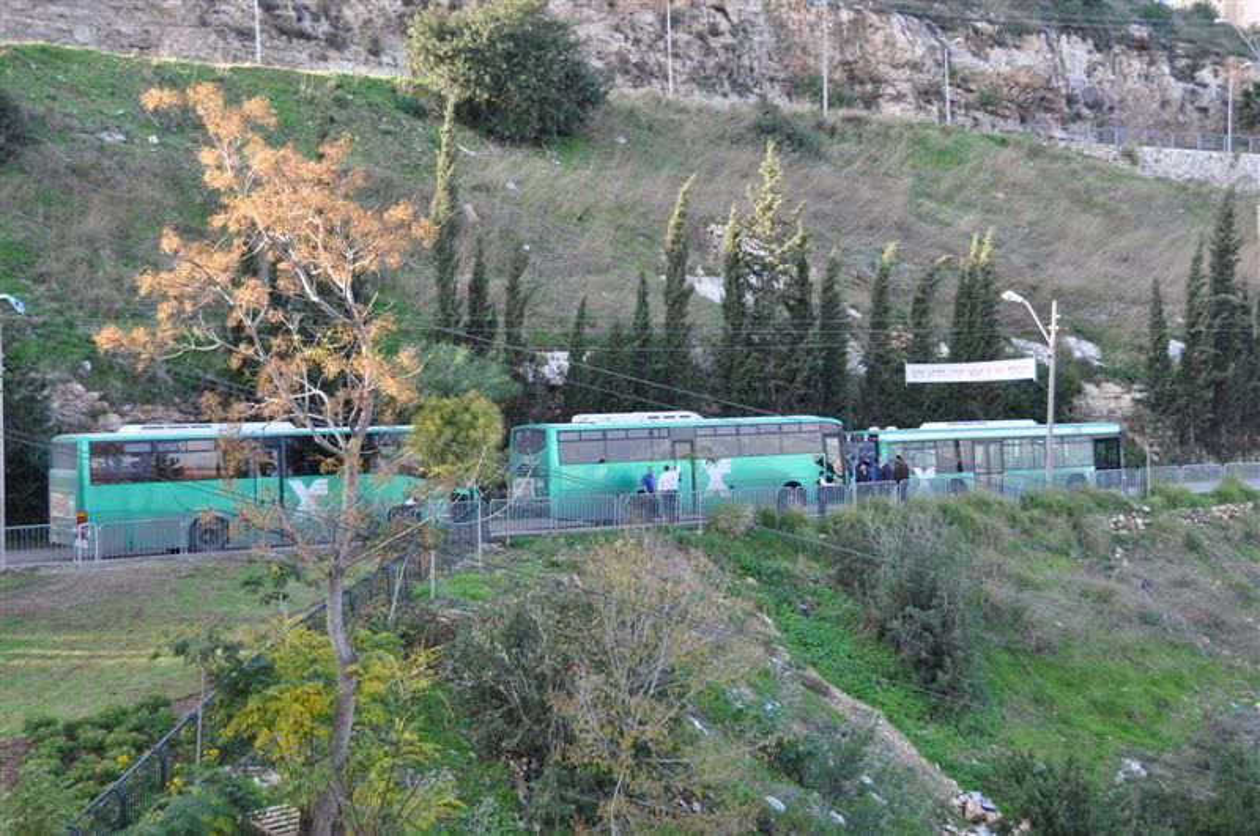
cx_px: 630
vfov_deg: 25.0
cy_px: 418
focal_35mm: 54
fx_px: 1887
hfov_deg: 36.9
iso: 220
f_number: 5.6
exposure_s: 1/125
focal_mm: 36
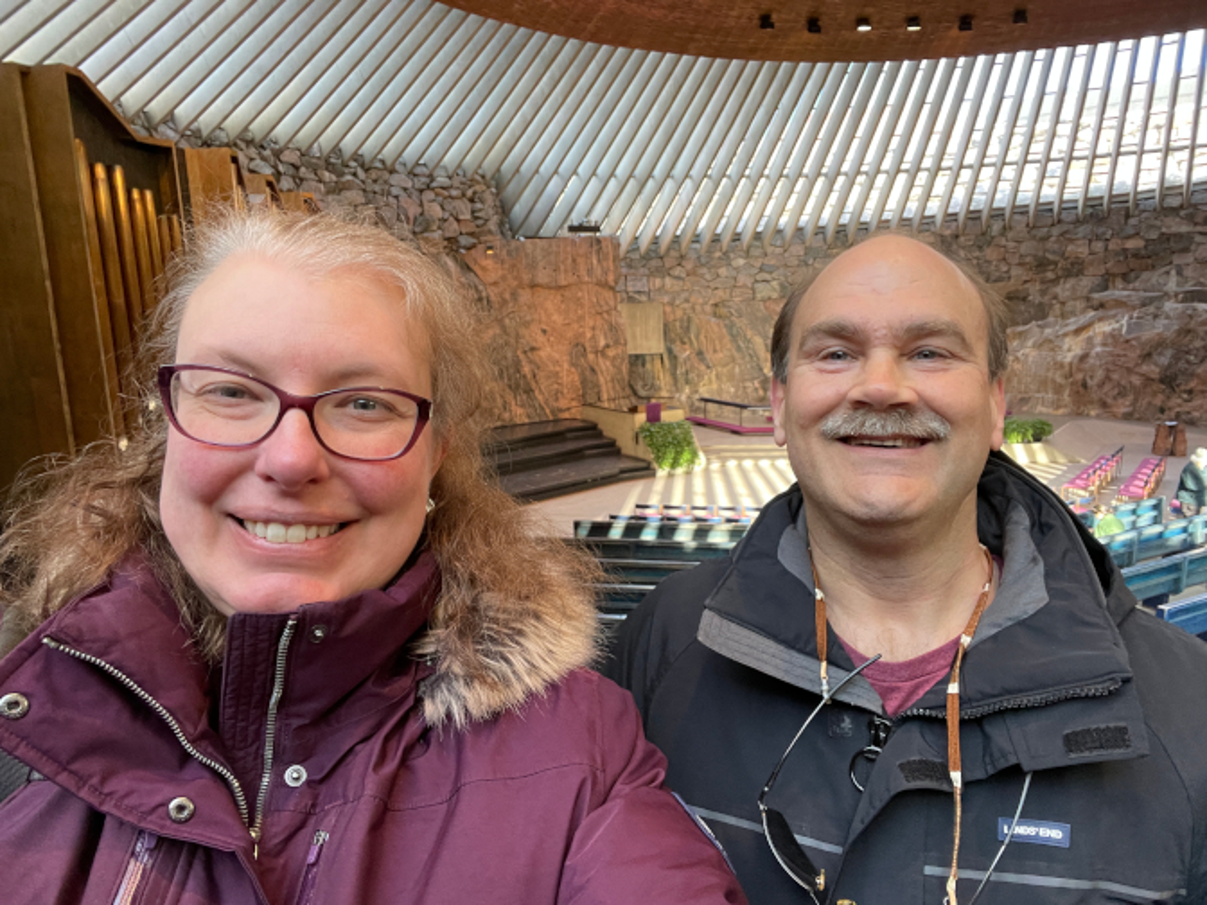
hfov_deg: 73.9
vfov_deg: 58.9
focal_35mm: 23
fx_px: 802
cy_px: 452
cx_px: 604
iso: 160
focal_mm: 2.71
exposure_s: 1/60
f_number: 2.2
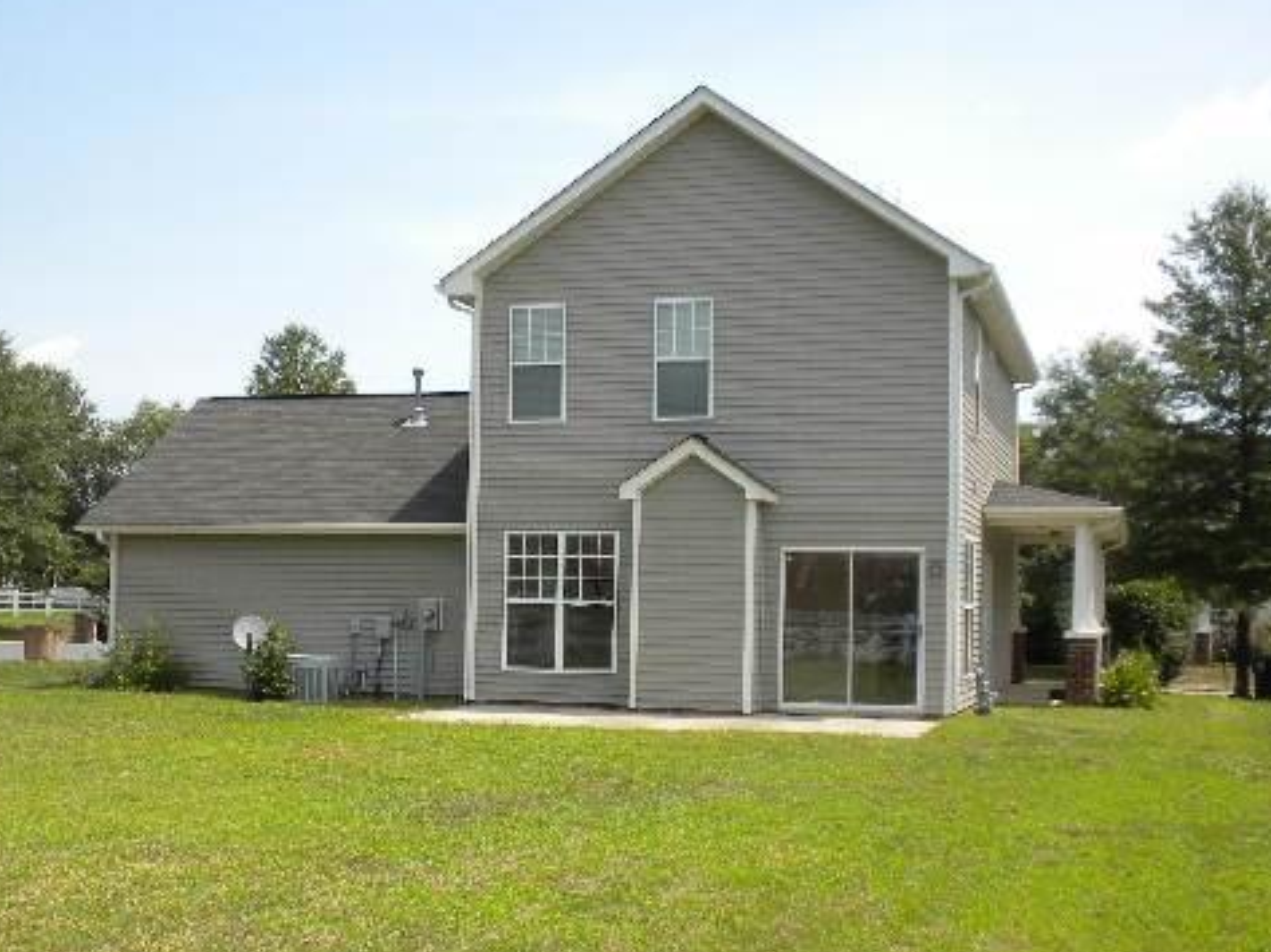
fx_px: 1835
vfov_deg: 28.9
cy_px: 609
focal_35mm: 50
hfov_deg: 38.2
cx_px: 603
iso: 90
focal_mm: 6.6
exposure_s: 1/96.4
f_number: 10
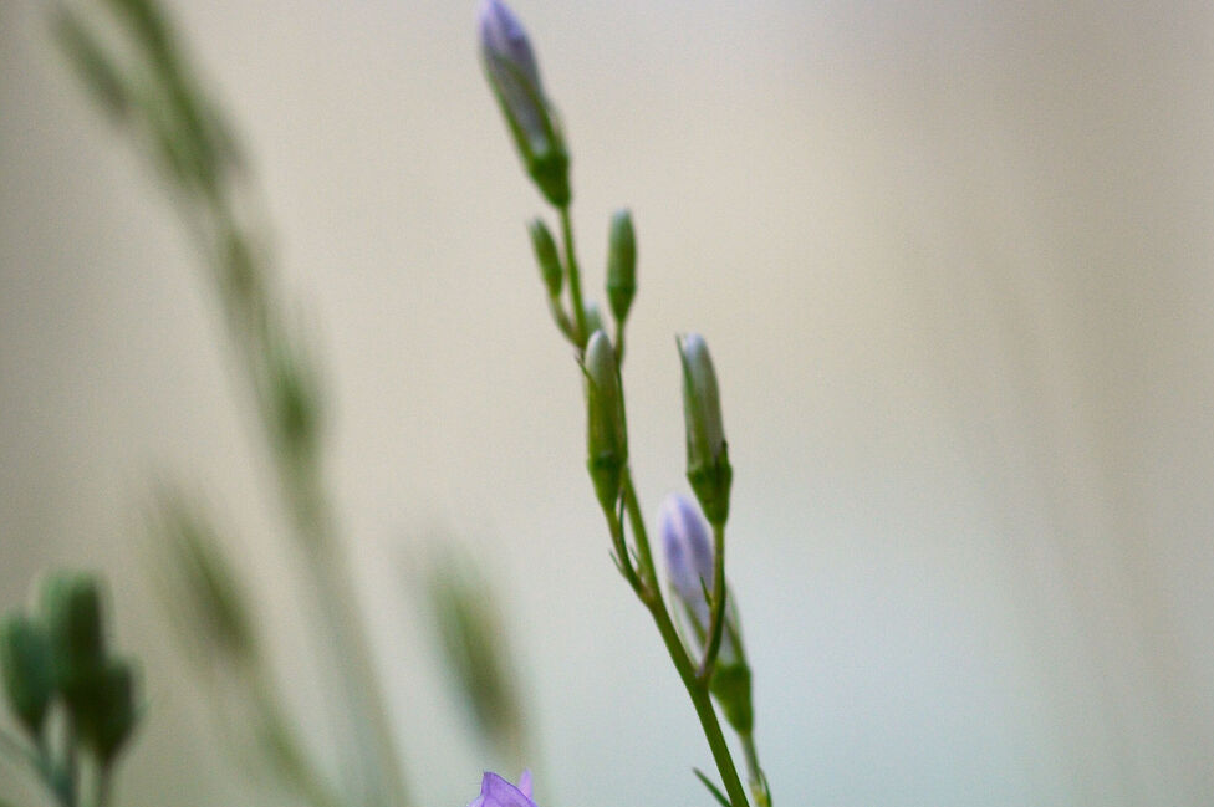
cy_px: 972
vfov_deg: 3.5
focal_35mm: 387
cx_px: 924
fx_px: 13047
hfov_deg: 5.3
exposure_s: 1/1000
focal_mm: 105
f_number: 3.3
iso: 200
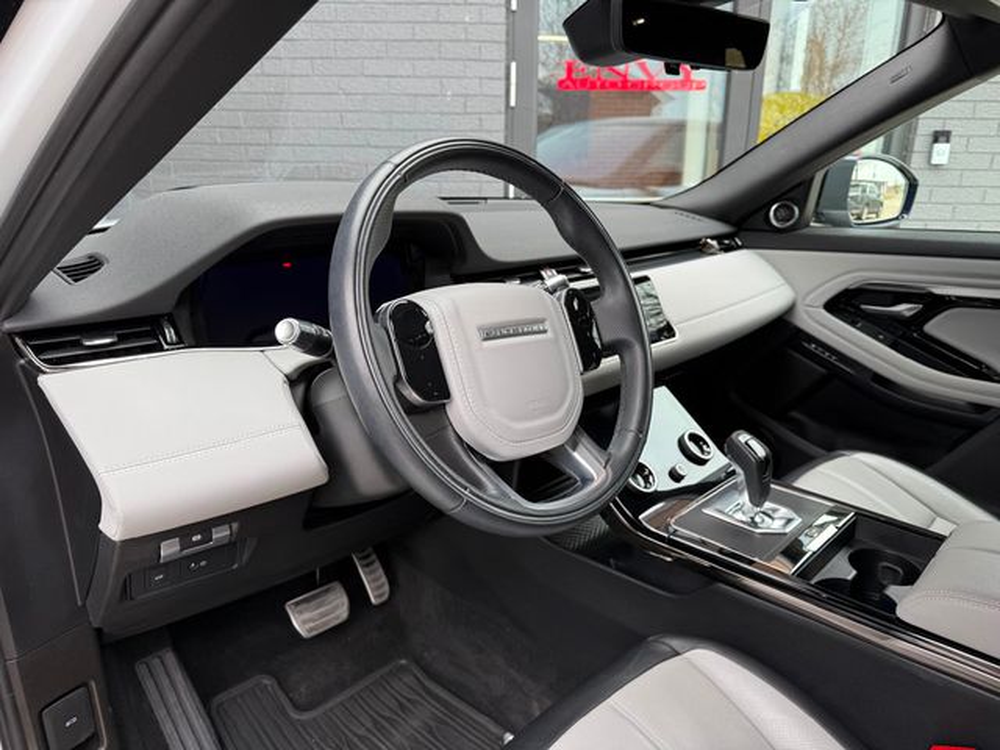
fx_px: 693
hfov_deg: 71.6
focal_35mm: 24
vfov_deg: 56.8
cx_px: 500
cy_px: 375
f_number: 1.78
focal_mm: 6.76
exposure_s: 1/121
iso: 80
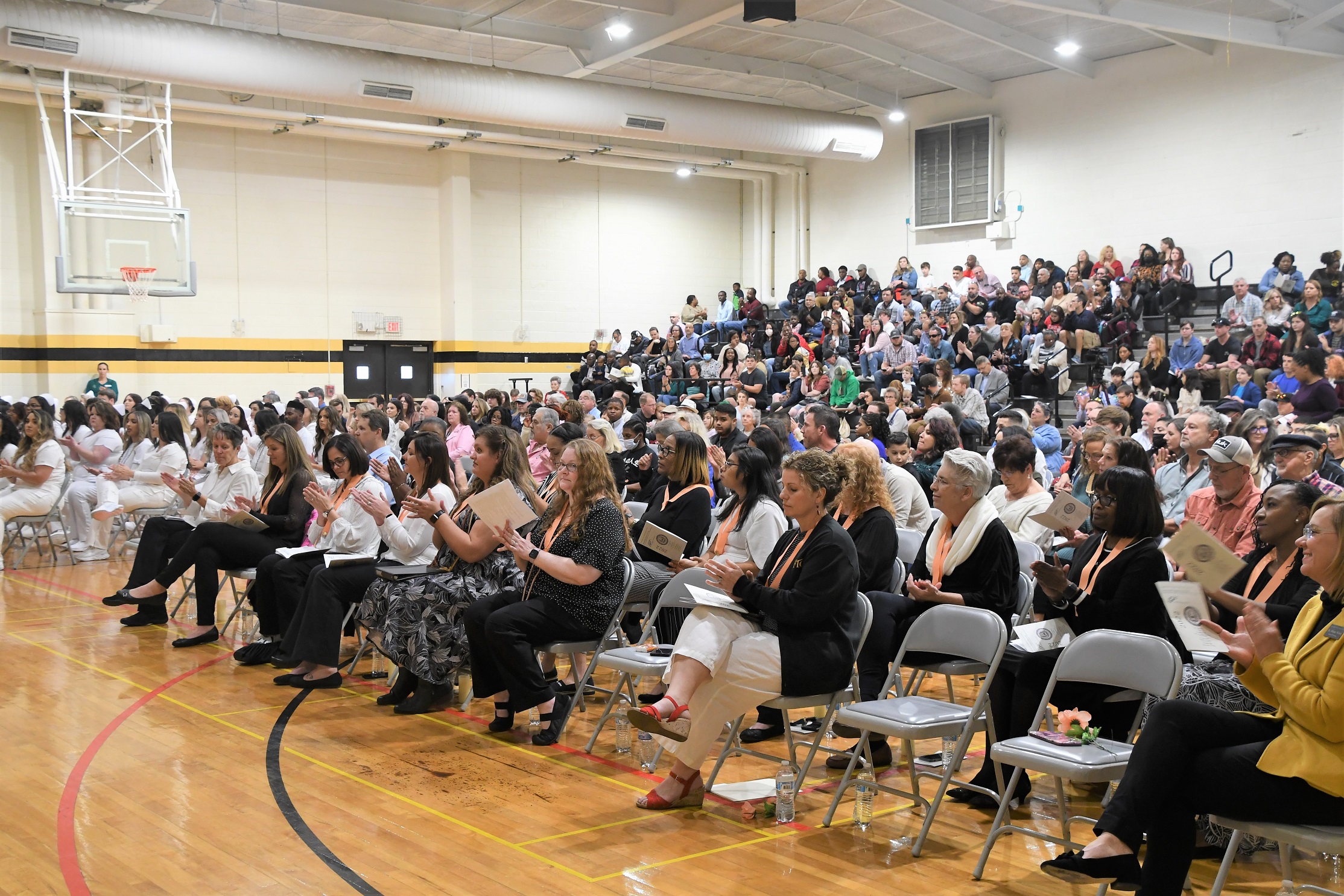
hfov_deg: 46.4
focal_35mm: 42
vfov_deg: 31.9
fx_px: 1568
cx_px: 672
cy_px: 448
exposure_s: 1/80
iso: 1600
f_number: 6.3
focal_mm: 28
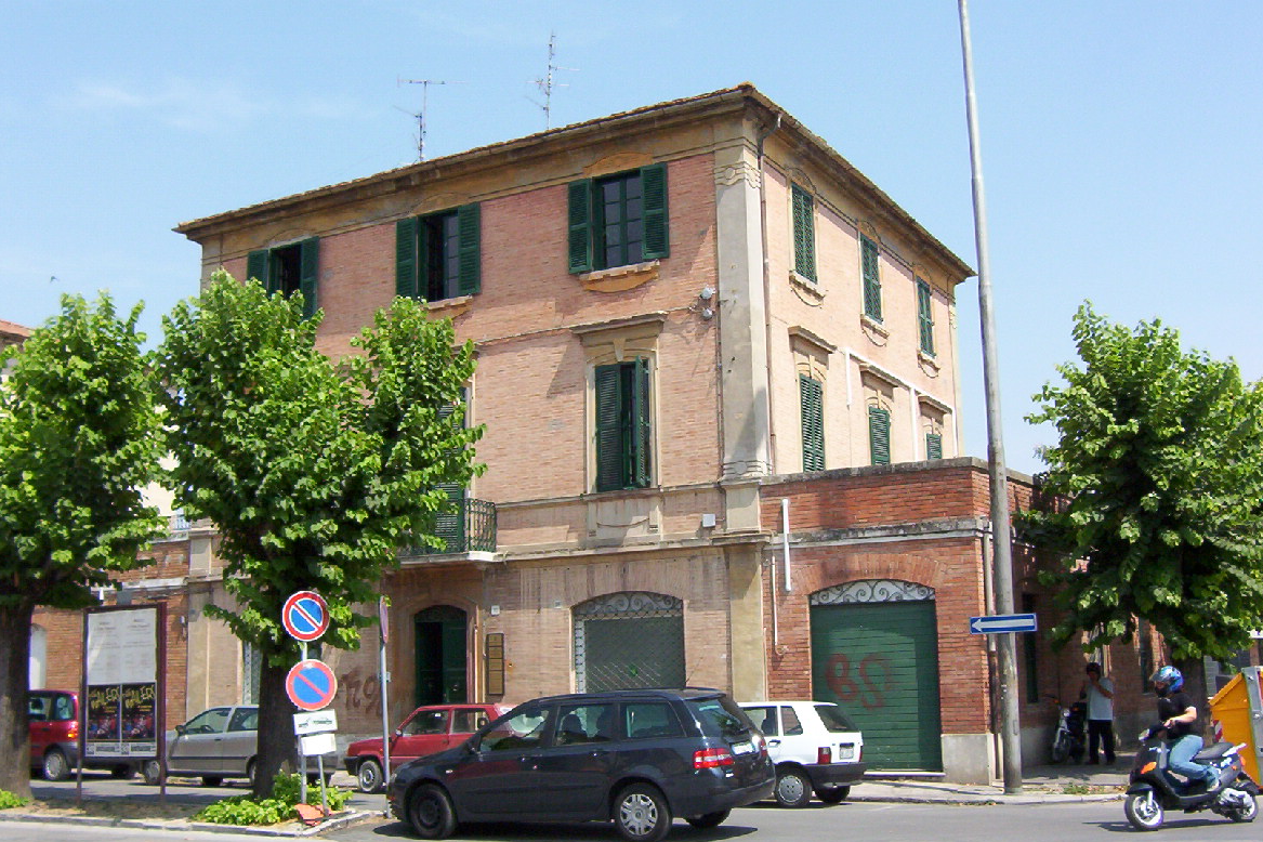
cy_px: 437
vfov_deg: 35.0
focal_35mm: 38
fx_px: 1333
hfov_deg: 50.7
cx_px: 639
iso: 100
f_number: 5.24
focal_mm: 5.54
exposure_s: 1/594
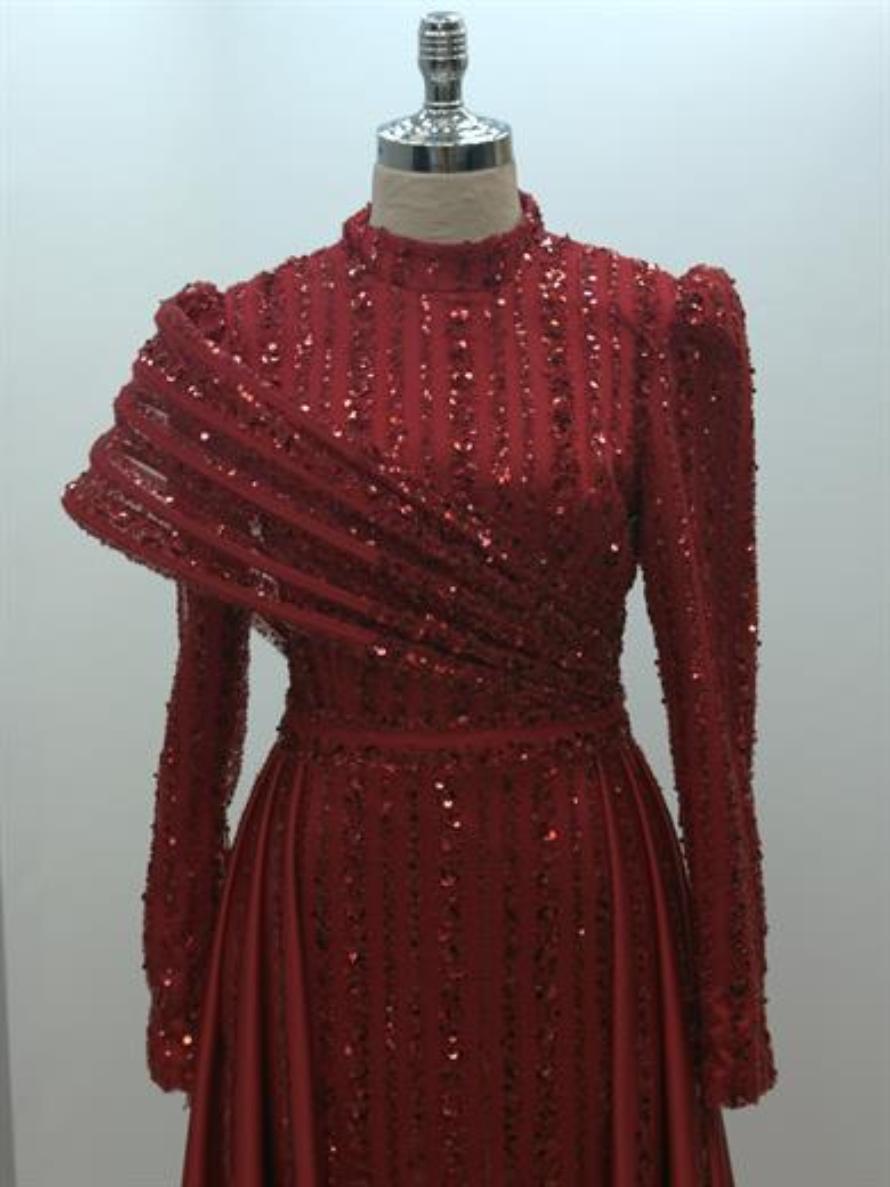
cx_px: 445
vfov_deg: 39.7
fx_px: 1645
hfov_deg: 30.3
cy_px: 594
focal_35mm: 48
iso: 100
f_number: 1.78
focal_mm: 6.76
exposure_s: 1/288
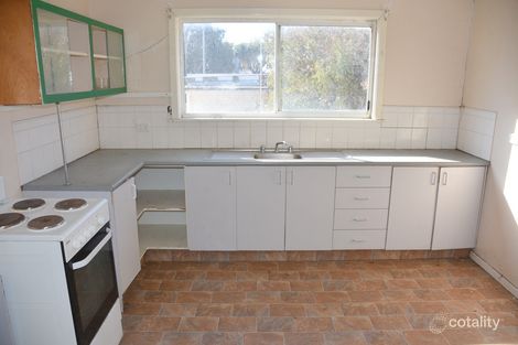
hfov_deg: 67.4
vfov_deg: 47.9
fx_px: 388
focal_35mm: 27
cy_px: 172
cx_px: 259
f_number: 4
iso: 100
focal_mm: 18
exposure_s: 1/250
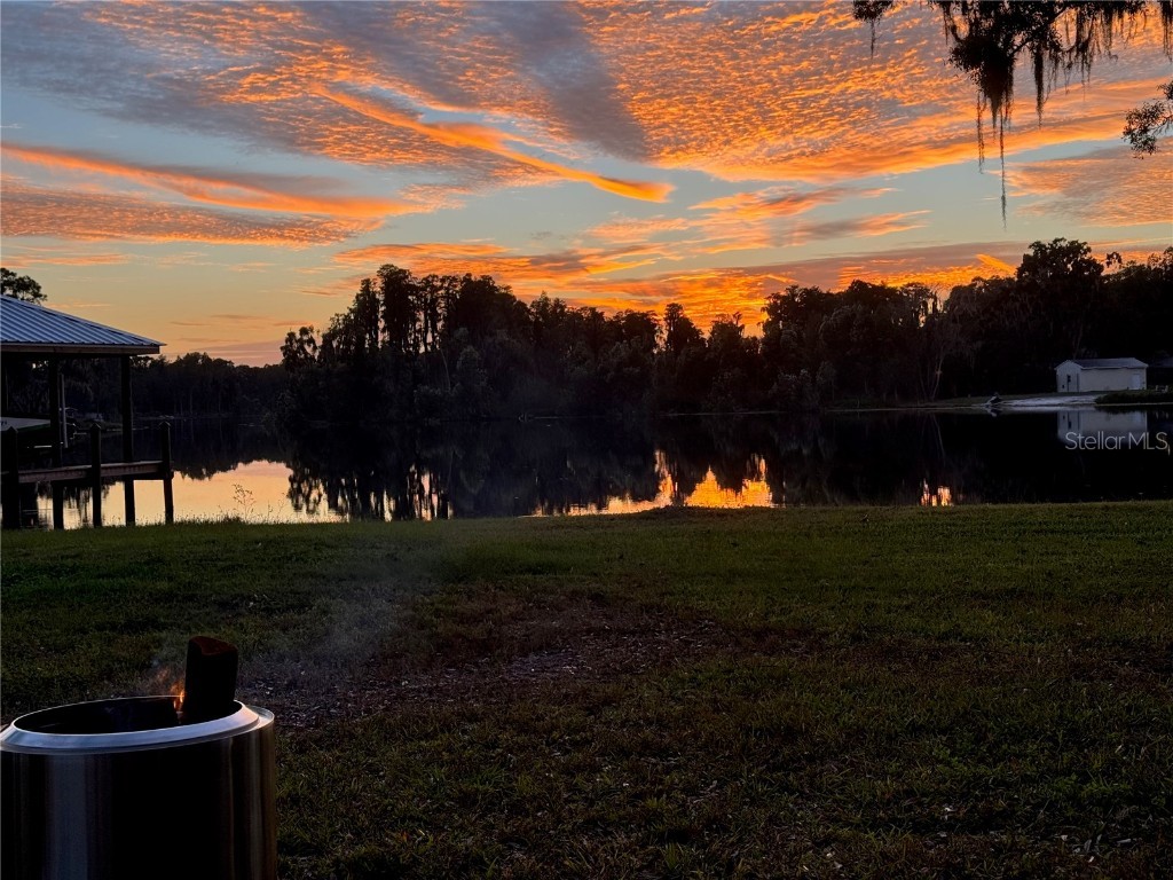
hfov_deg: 39.7
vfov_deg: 30.3
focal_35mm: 48
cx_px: 586
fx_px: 1627
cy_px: 440
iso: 64
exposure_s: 1/334
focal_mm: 6.86
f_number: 1.78
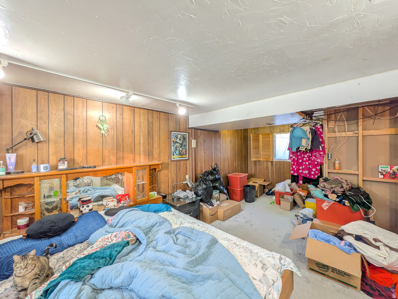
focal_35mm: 14
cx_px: 199
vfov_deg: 85.7
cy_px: 150
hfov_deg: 102.1
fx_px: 161
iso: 77
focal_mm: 1.83
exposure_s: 1/40
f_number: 2.2
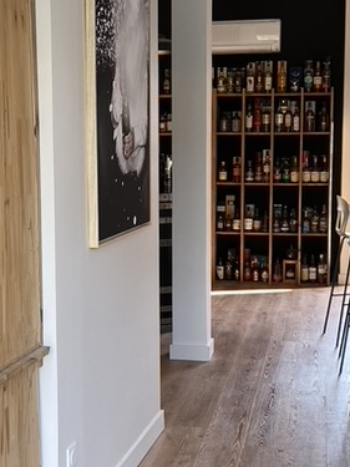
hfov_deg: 20.7
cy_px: 243
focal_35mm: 71
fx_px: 958
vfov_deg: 27.4
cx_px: 131
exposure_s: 1/100
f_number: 1.8
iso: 50
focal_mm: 4.25
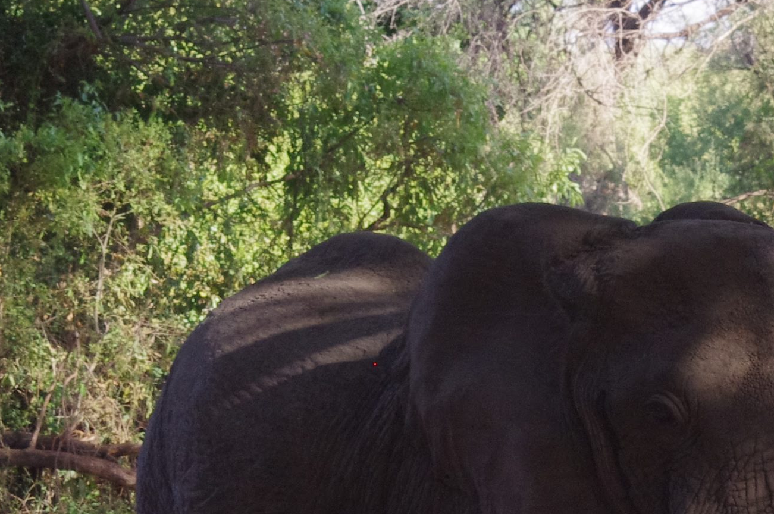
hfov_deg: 6.0
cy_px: 553
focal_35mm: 346
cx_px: 530
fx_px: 7430
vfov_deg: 4.0
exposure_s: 1/160
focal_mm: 70
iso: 800
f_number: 11
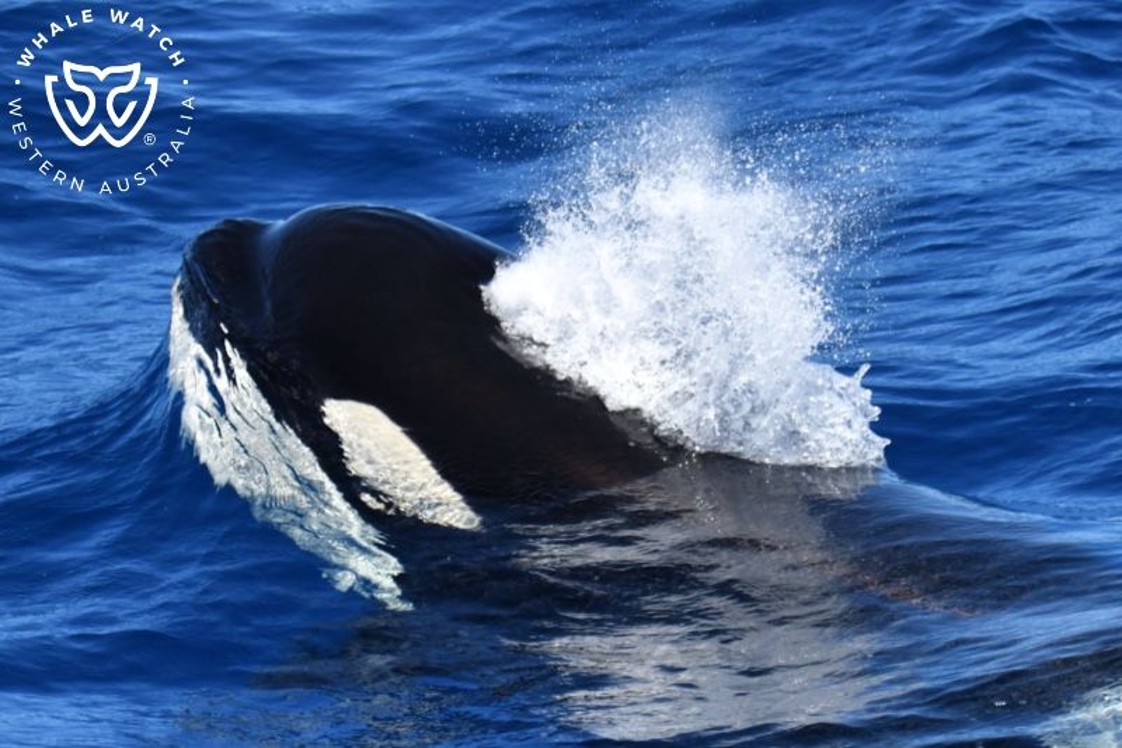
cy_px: 374
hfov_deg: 9.8
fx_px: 6543
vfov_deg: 6.5
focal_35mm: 210
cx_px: 561
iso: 1400
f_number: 5.3
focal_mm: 210
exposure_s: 1/8000
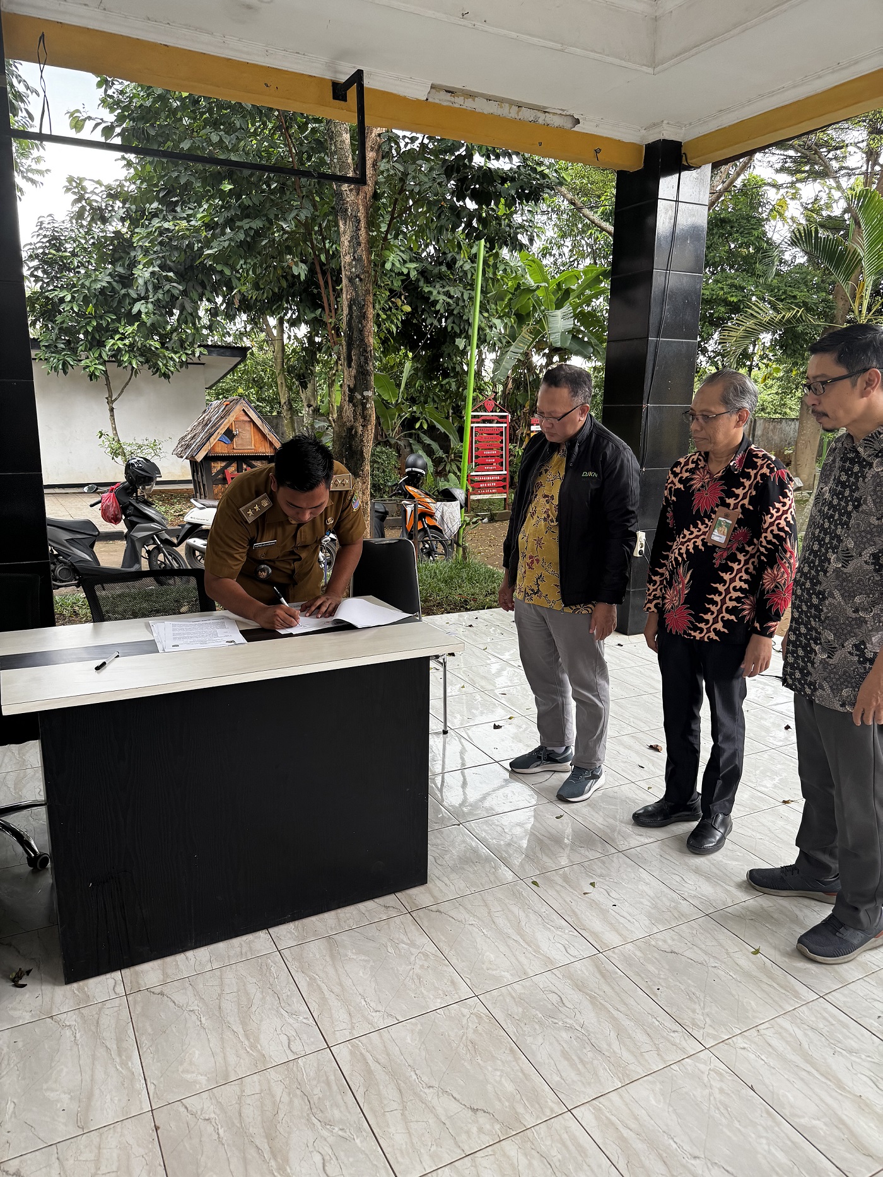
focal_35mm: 24
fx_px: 816
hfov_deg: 56.8
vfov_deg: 71.6
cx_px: 442
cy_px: 588
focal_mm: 6.76
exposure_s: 1/105
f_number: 1.78
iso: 200
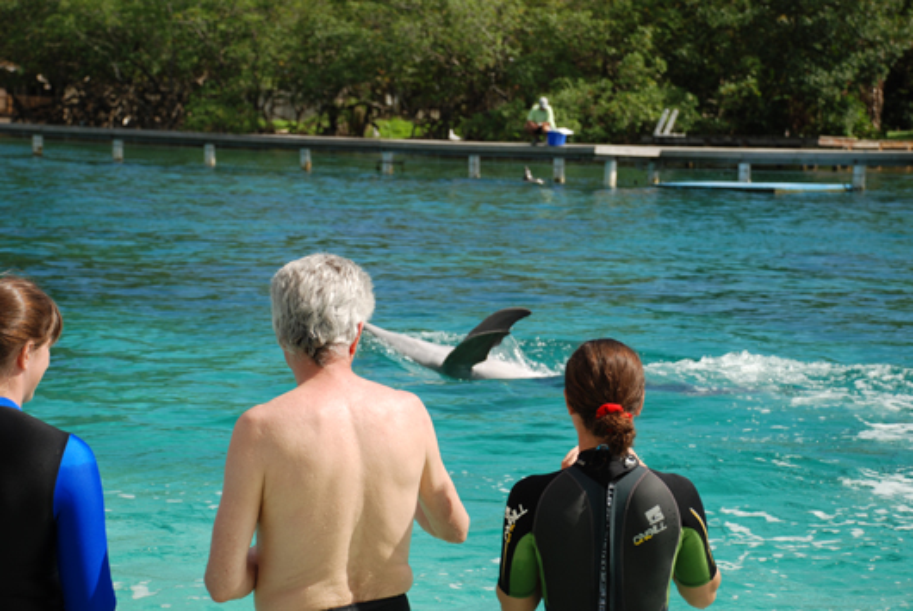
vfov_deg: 14.8
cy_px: 306
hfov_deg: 21.9
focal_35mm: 93
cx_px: 456
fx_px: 2362
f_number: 5.6
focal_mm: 62
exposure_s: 1/500
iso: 100
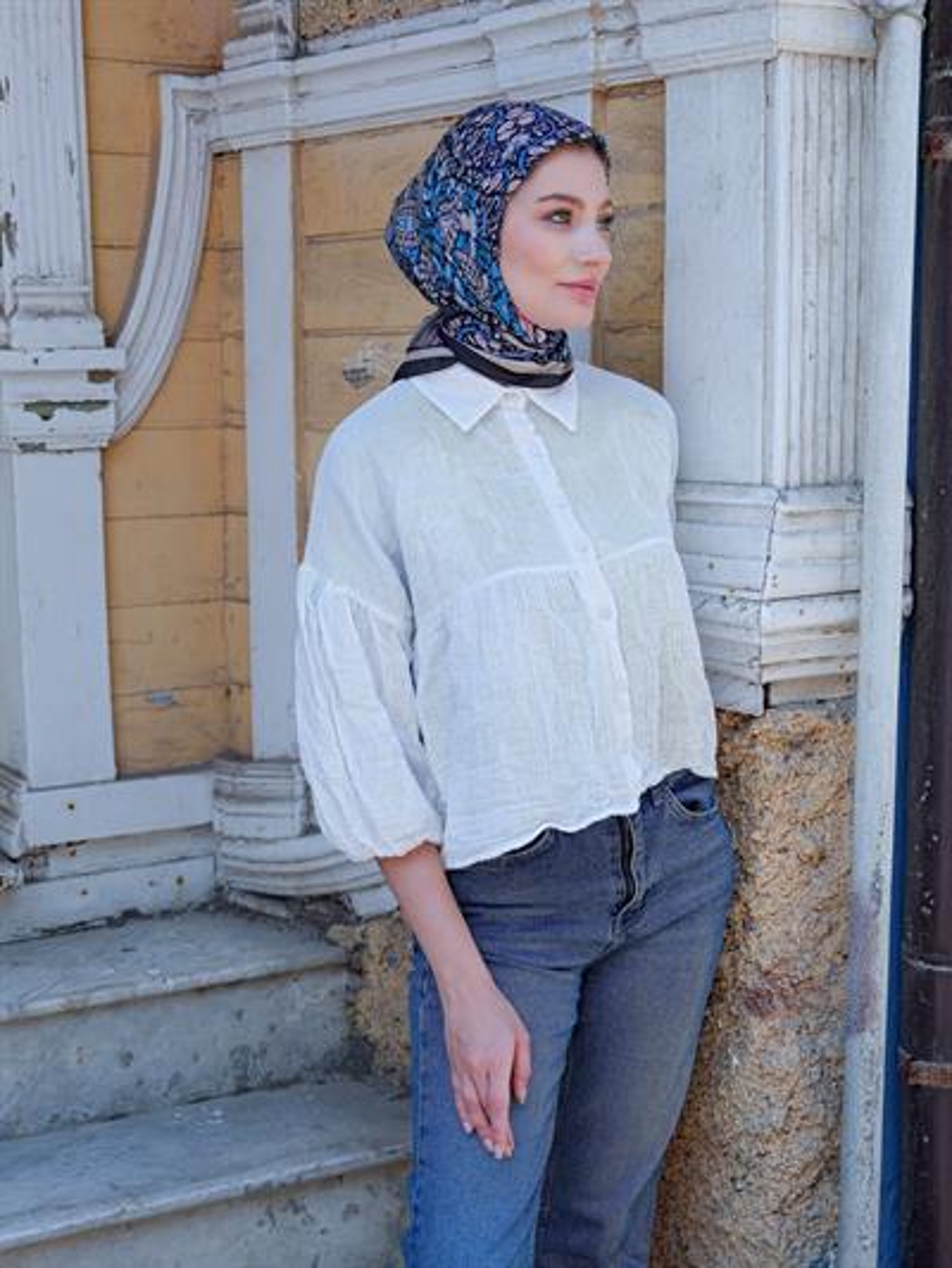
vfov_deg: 35.5
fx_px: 1979
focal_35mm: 54
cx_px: 476
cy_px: 634
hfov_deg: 27.0
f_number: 5.6
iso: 320
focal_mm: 68.8
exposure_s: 1/400
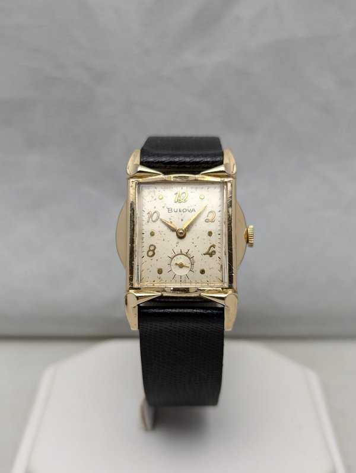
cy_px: 236
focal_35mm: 48
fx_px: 657
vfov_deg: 39.6
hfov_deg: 30.3
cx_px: 178
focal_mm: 6.81
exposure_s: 1/120
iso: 73
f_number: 1.85
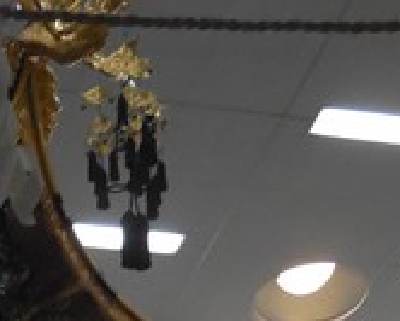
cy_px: 748
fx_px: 1339
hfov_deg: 16.2
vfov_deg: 11.5
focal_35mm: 113
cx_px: -108
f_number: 3.1
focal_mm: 4.5
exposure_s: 1/30
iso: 320
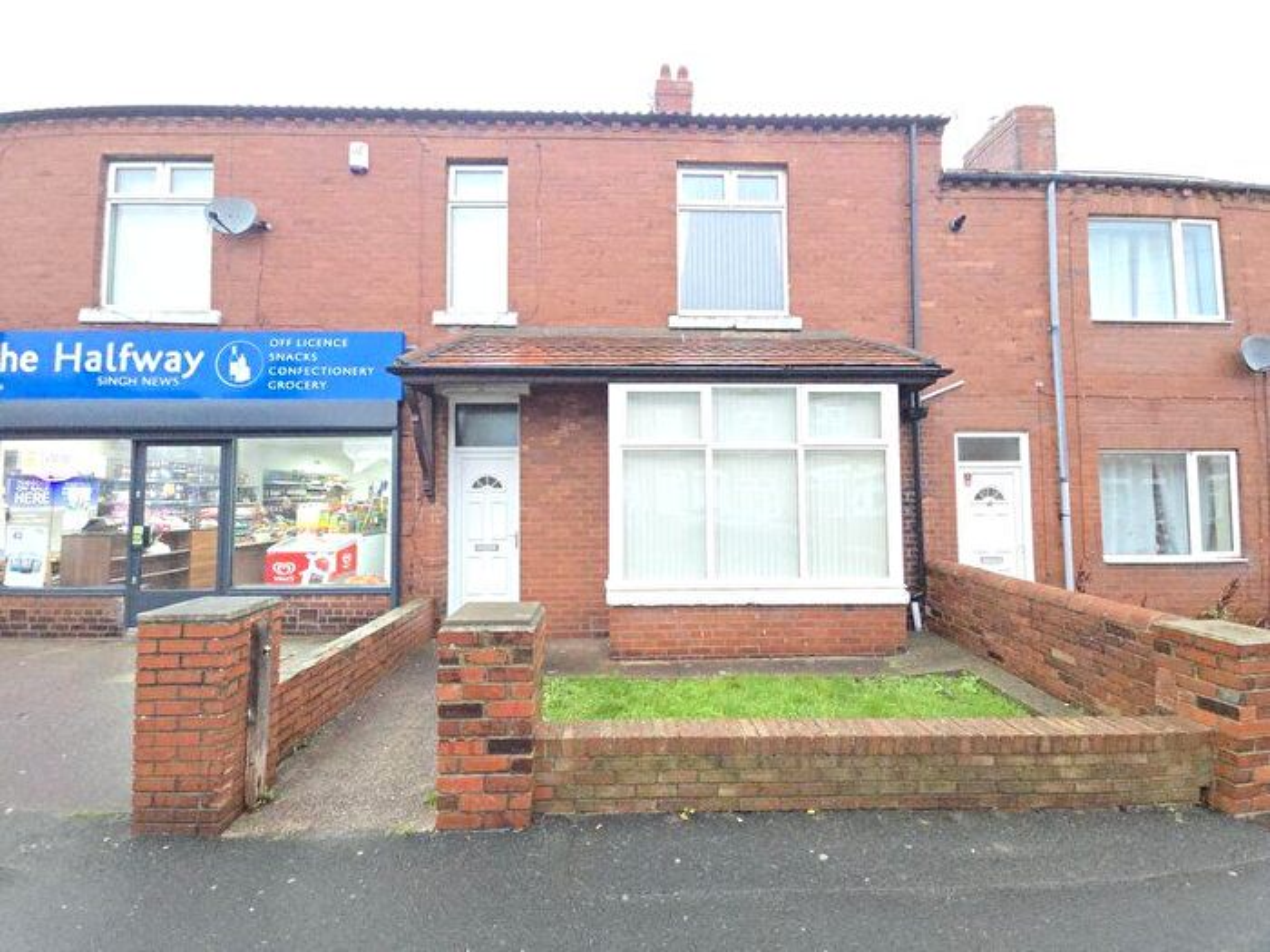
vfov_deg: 89.9
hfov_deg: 106.2
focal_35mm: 13
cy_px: 476
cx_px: 635
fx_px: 477
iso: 800
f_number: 2.2
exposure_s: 1/50
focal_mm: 2.2
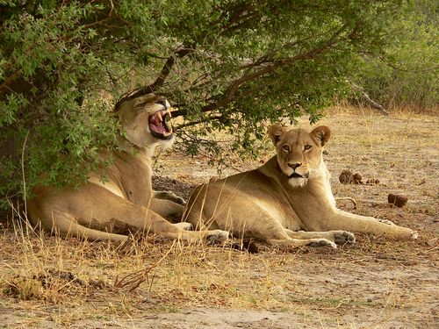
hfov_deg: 10.1
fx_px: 2486
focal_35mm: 196
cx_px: 220
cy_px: 164
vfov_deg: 7.6
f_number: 2.8
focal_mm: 32.6
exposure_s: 1/60
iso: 100
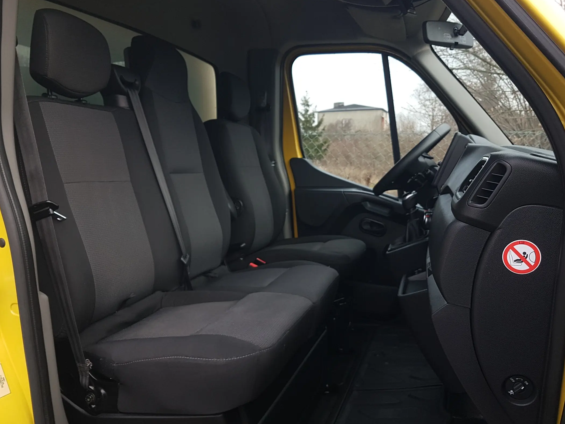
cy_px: 222
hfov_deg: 60.0
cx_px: 274
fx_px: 490
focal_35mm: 30
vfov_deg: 46.8
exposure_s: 1/121
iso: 40
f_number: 1.7
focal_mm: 4.2
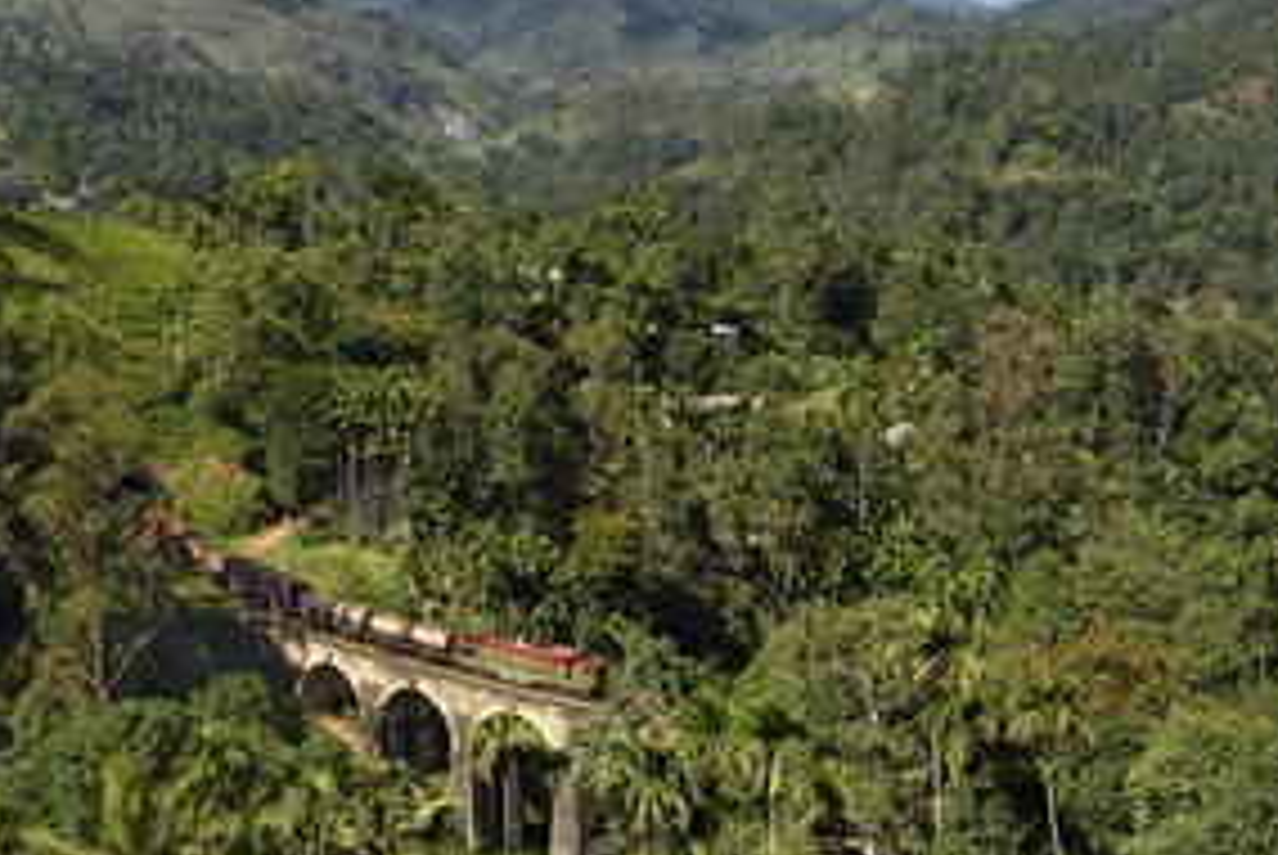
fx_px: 2097
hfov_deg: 33.9
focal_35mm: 59
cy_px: 374
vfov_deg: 23.0
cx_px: 704
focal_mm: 40
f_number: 13
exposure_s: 1/400
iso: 400
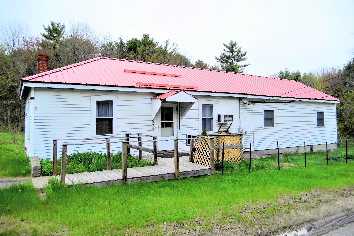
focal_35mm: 26
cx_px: 177
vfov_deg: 49.5
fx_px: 256
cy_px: 109
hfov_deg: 69.4
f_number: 3.5
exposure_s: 1/1250
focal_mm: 4.5
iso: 100
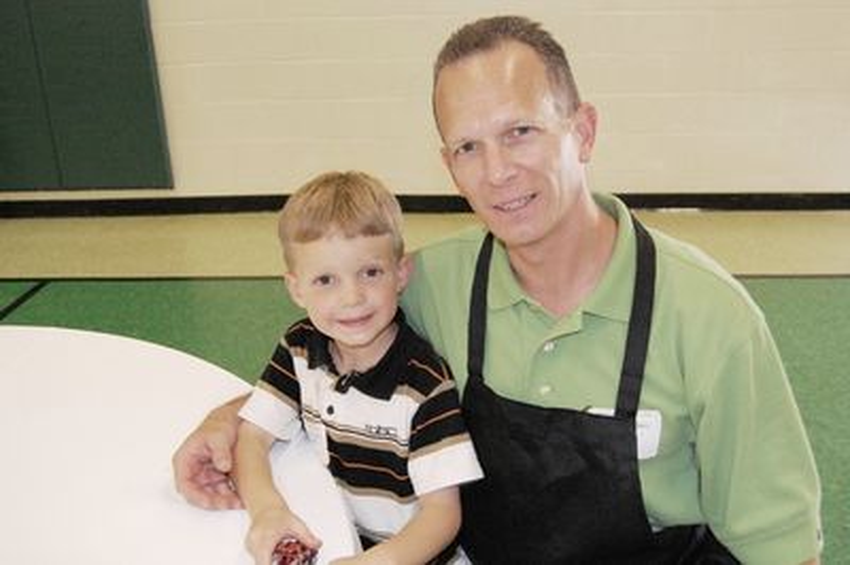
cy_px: 282
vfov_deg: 38.3
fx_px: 814
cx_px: 425
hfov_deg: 55.1
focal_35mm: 34
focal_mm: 23
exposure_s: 1/60
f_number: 5
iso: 1600
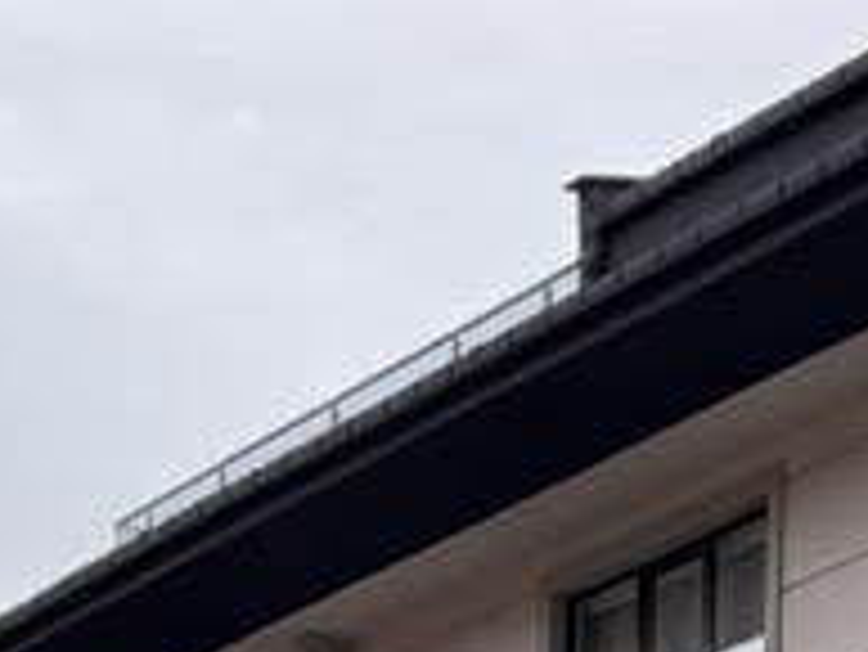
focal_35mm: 159
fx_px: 3989
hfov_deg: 11.6
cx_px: 1529
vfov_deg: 8.5
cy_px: 1574
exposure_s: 1/639
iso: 80
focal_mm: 6.76
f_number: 1.78
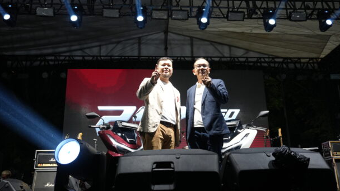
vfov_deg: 33.7
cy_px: 104
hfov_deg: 56.6
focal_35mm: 35
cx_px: 171
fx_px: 316
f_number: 4
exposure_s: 1/160
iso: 1600
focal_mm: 22
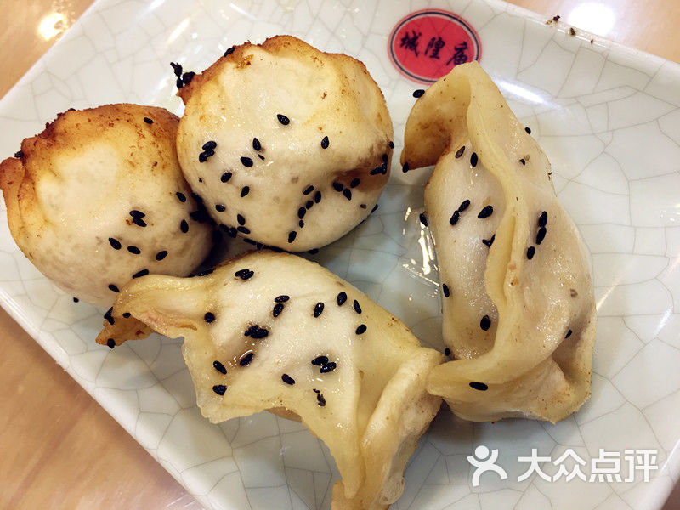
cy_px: 255
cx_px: 340
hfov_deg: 61.7
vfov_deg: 48.2
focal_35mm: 29
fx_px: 570
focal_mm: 4.15
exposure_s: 1/50
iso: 25
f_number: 2.2
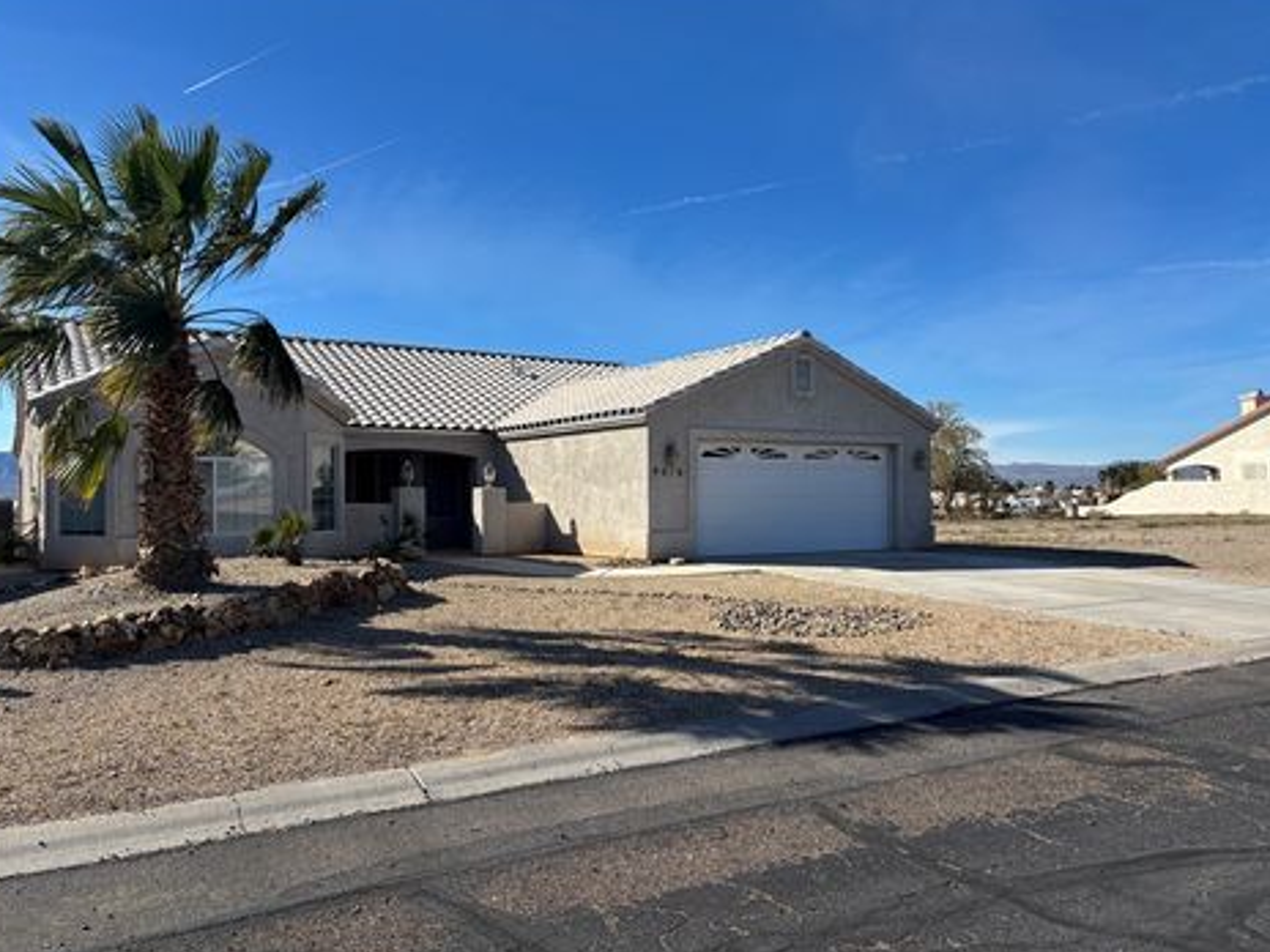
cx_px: 646
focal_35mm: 28
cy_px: 486
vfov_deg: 49.7
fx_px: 1027
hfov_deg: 63.4
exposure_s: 1/3534
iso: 50
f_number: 1.6
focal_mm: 5.96
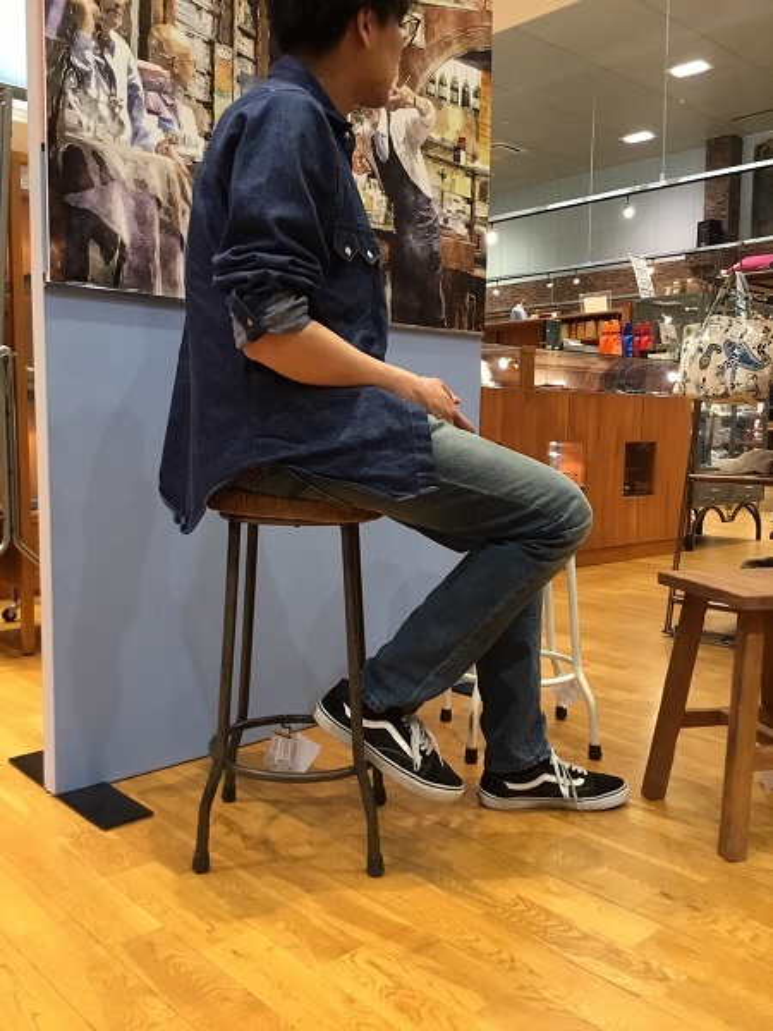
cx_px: 386
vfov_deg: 58.4
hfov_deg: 45.4
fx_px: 923
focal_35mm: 31
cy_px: 516
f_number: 2.4
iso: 125
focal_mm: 3.3
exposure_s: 1/30
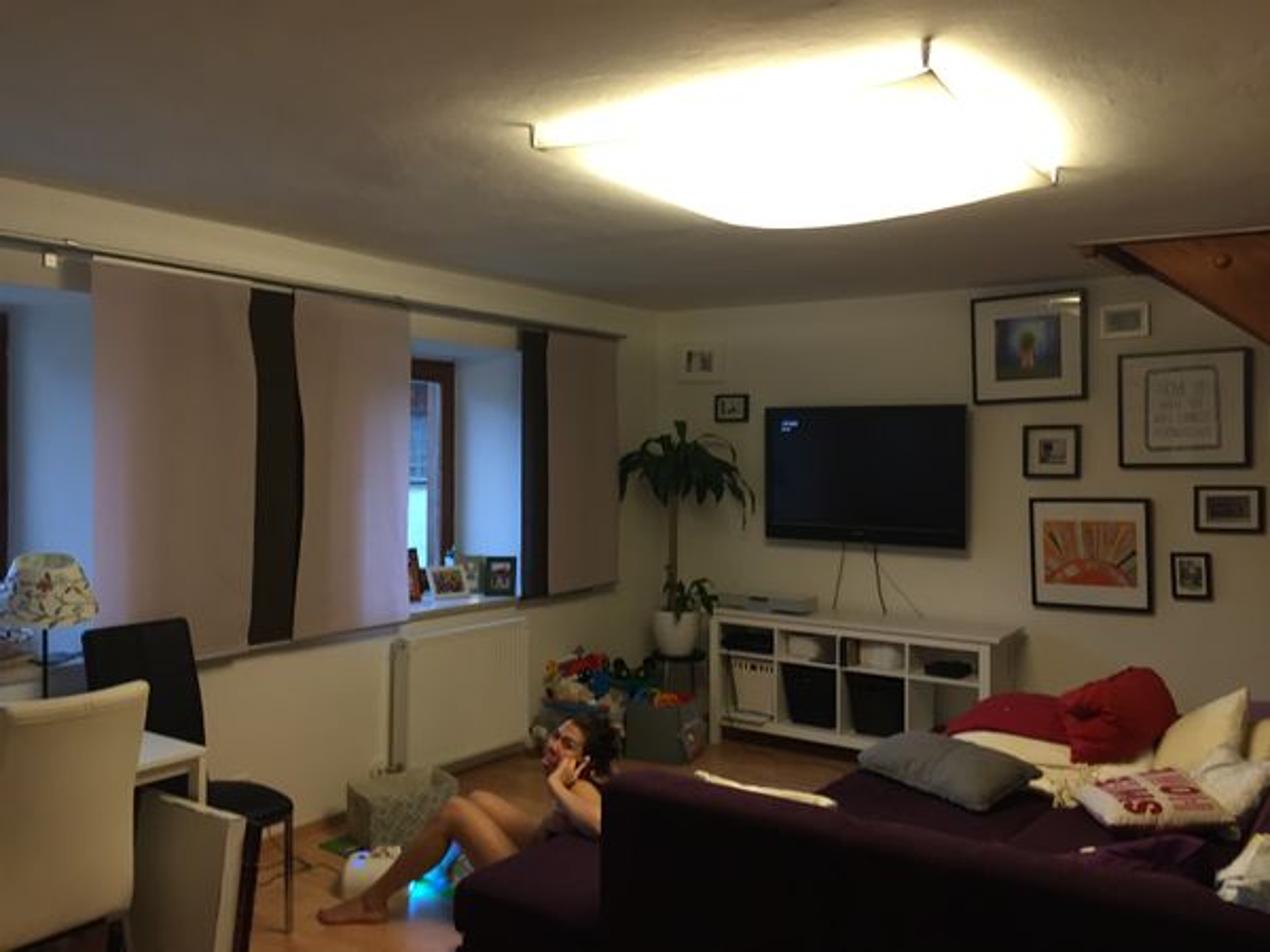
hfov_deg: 61.7
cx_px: 635
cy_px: 476
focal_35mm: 29
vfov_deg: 48.2
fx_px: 1064
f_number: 2.2
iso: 125
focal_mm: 4.15
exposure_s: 1/33
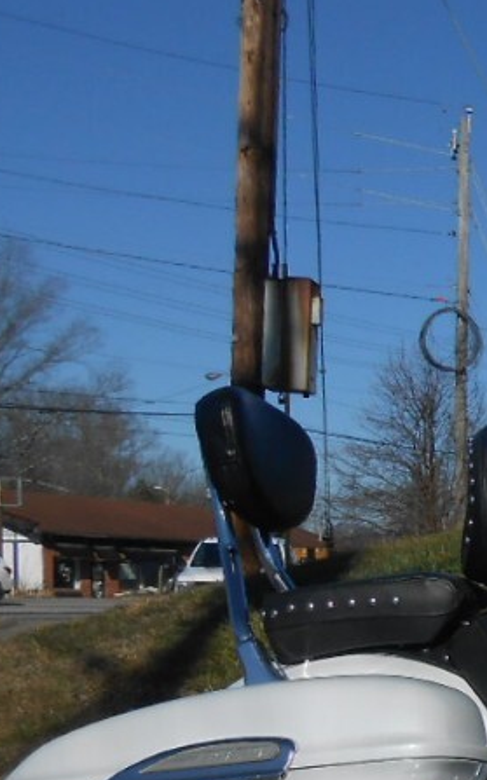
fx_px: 1679
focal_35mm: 79
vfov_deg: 25.4
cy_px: 691
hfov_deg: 14.4
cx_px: 895
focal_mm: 4.6
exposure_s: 1/250
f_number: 11.5
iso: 100
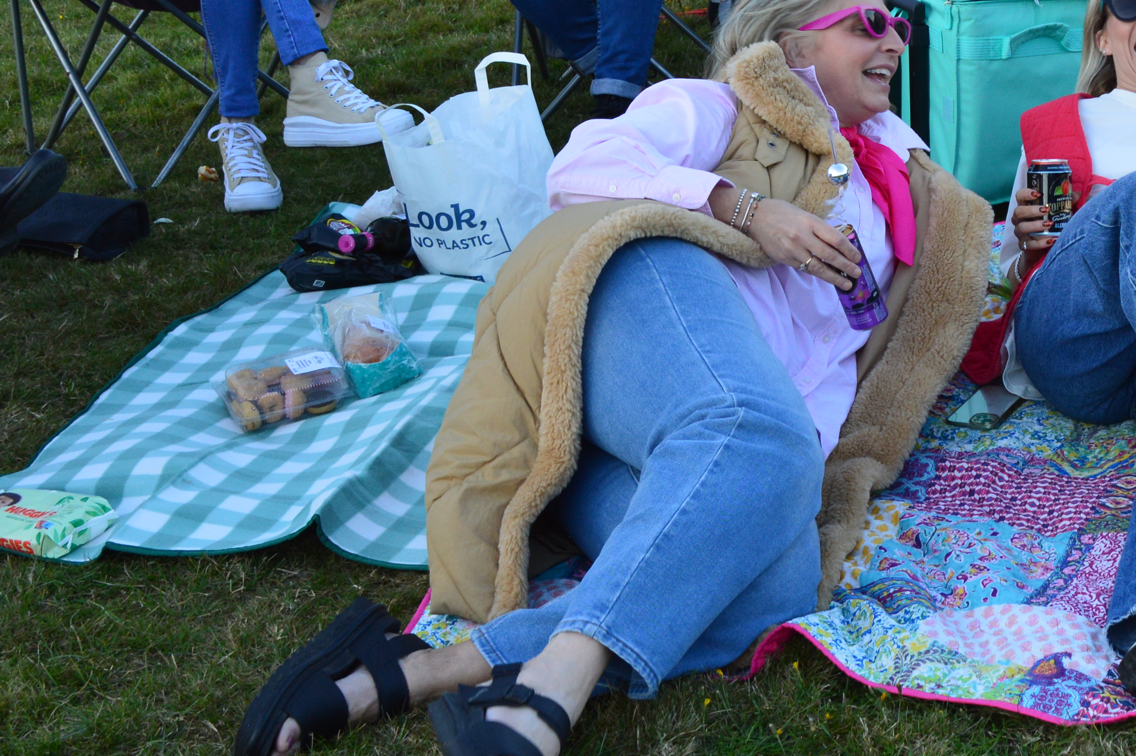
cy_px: -15
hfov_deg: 23.6
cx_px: 1222
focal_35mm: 81
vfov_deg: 16.4
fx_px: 2556
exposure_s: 1/80
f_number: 8
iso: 400
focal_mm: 25
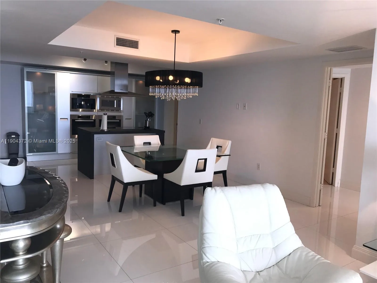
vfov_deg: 49.7
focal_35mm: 28
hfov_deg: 63.4
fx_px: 305
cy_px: 142
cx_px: 188
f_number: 1.8
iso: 20
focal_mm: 3.99
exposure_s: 1/78
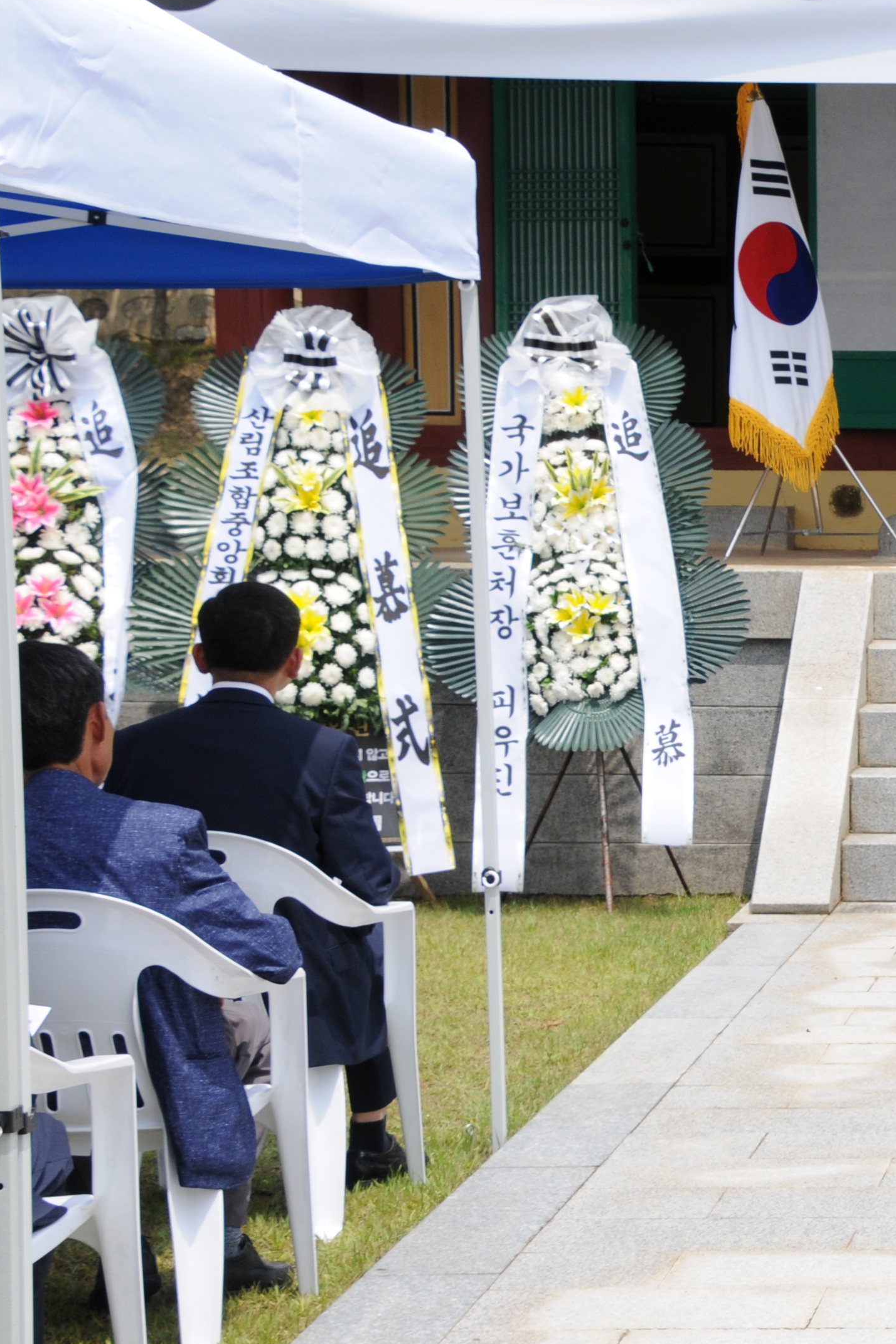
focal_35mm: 96
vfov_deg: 21.2
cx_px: 1253
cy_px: 674
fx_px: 3584
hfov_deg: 13.6
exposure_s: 1/400
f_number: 10
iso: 250
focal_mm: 32
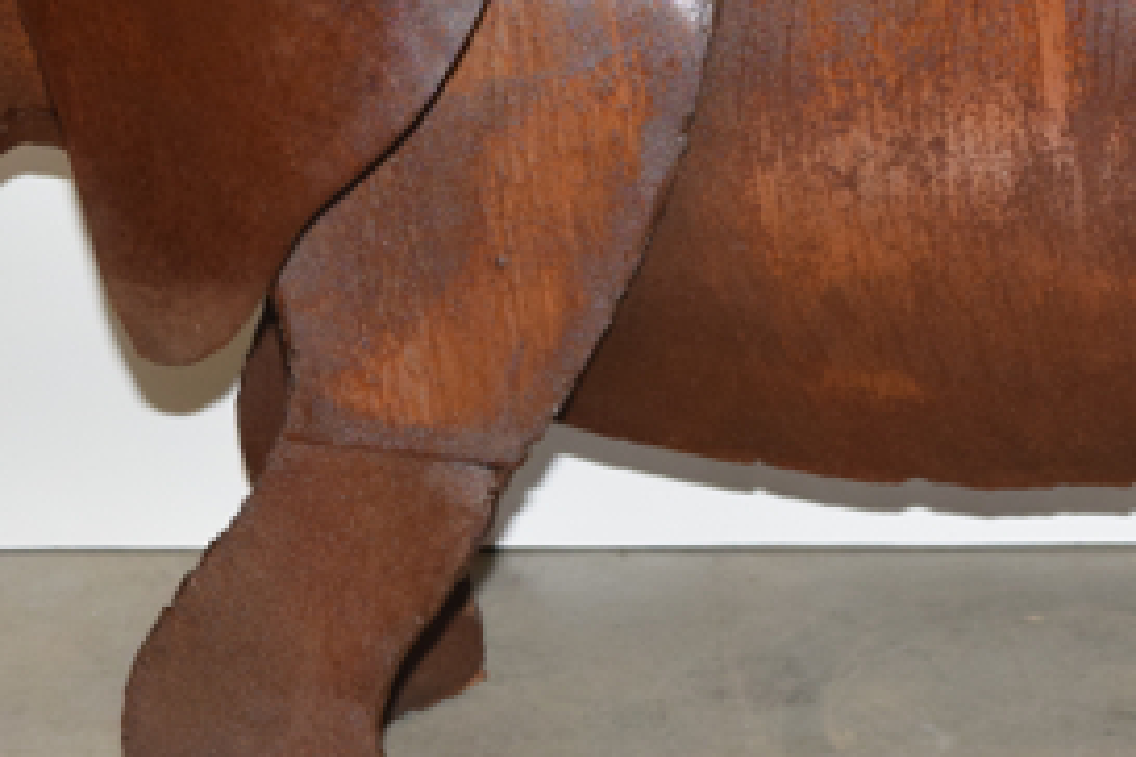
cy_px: 202
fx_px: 5332
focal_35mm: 169
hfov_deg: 12.1
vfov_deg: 8.1
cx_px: 870
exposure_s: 1/125
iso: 800
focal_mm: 48
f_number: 5.6
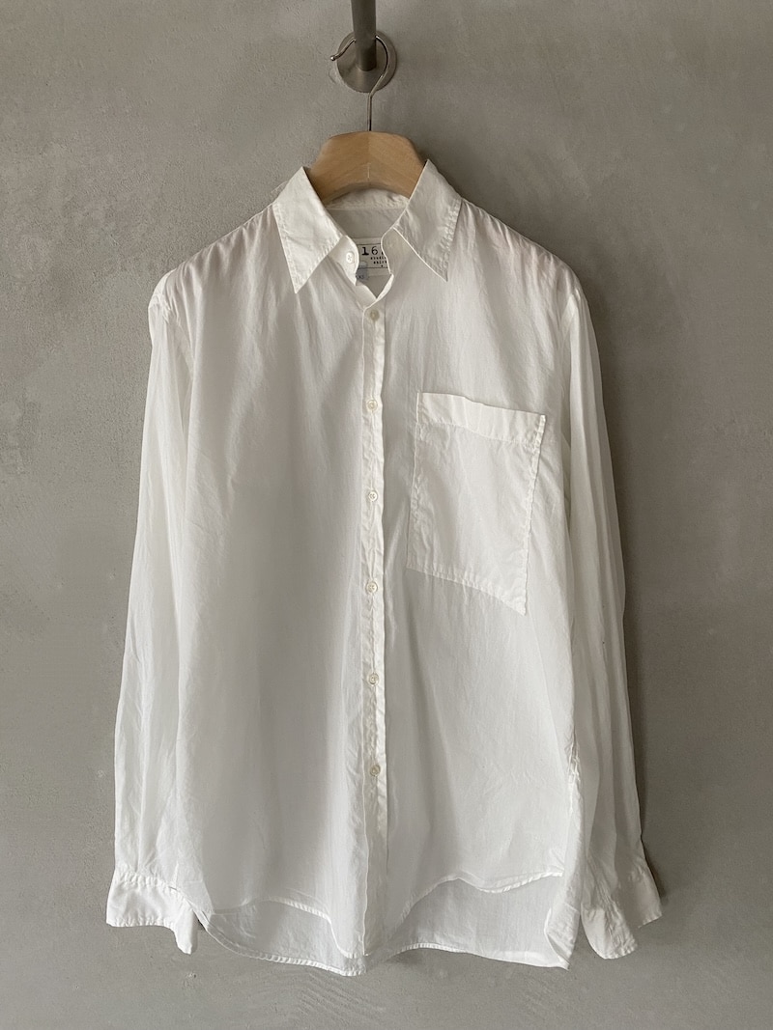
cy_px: 515
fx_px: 774
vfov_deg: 67.3
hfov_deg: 53.1
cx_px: 386
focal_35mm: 26
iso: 125
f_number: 1.8
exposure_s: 1/60
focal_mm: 4.25
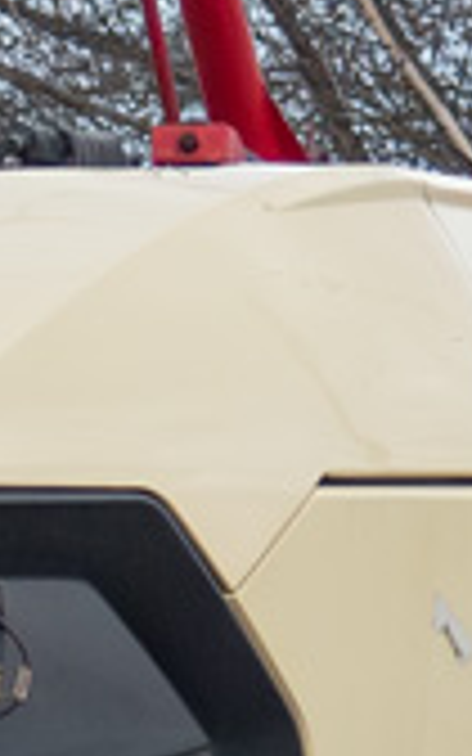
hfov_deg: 1.5
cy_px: 655
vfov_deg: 2.4
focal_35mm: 892
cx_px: 373
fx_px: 18359
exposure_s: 1/500
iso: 1400
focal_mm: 70
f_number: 4.5
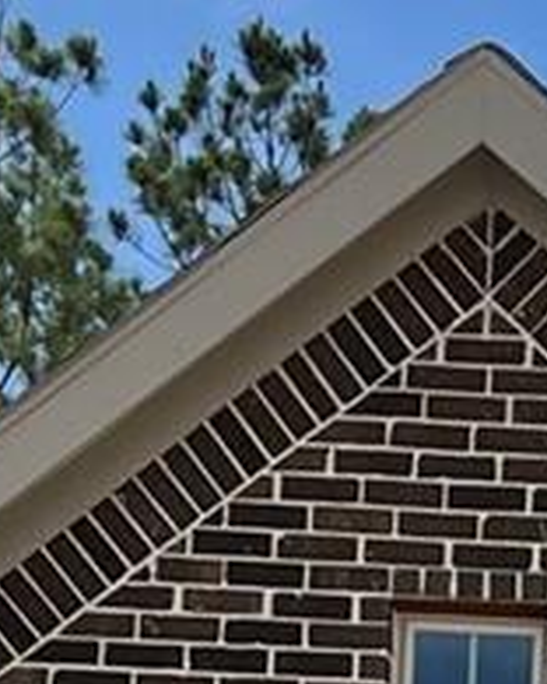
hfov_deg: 7.6
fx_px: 4047
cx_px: 901
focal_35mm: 200
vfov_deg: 8.4
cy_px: 1905
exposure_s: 1/6579
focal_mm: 5.7
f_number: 1.5
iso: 50
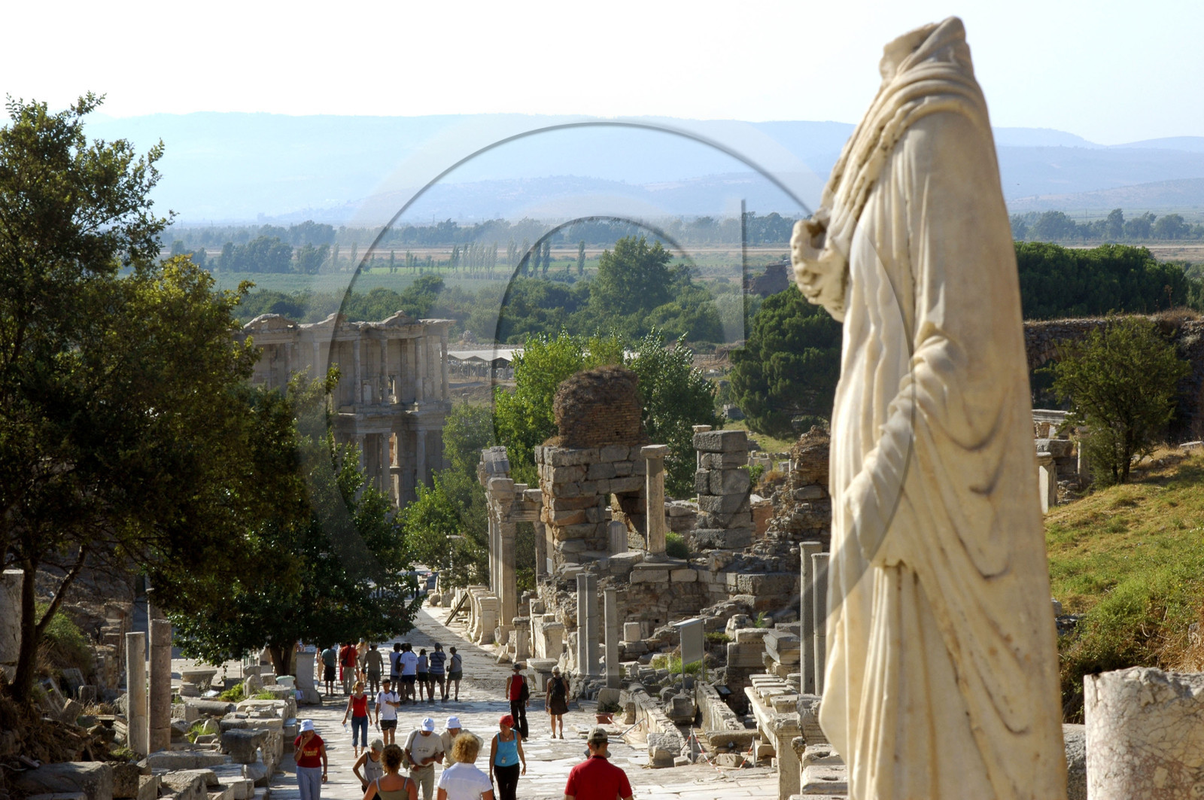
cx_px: 602
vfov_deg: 13.0
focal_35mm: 105
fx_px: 3508
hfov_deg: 19.5
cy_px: 400
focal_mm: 70
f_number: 14
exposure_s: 1/125
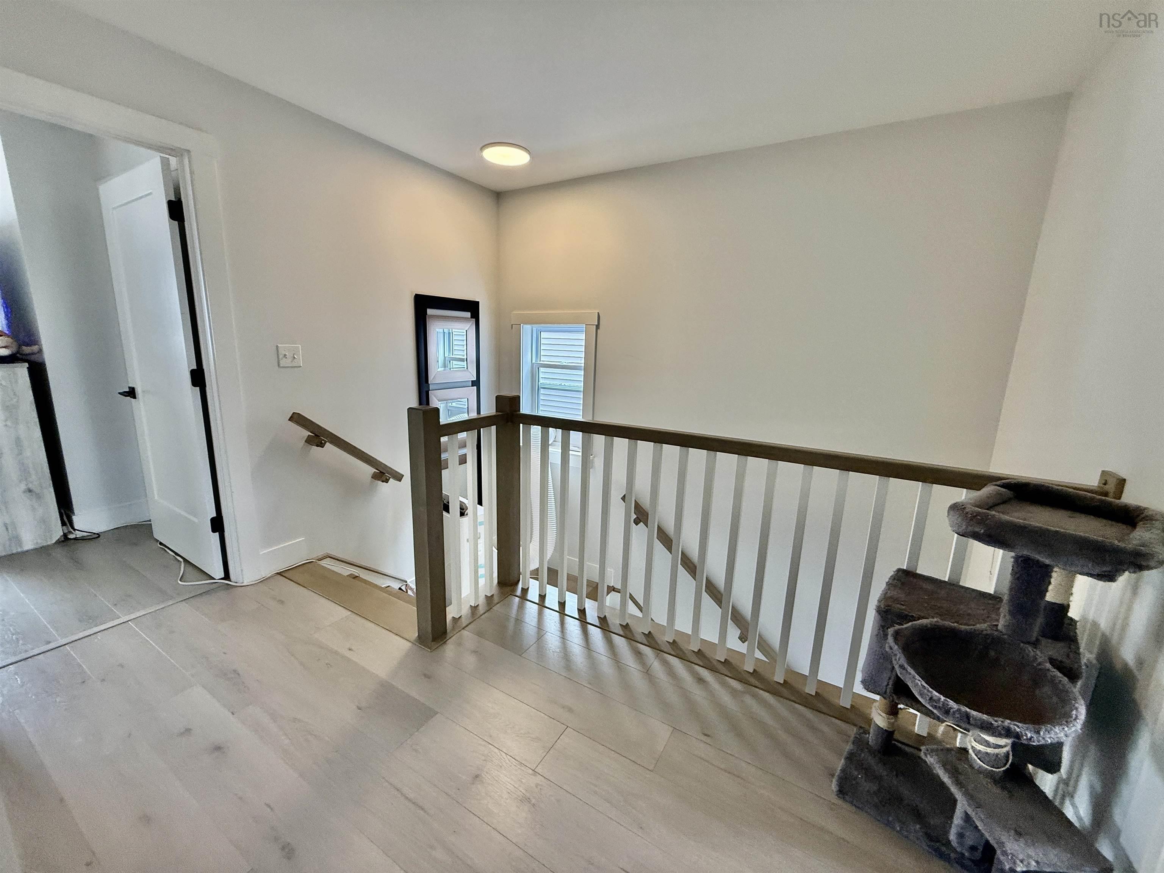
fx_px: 471
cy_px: 436
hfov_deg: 102.1
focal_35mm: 14
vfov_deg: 85.7
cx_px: 582
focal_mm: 2.22
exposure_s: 1/120
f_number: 2.2
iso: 125
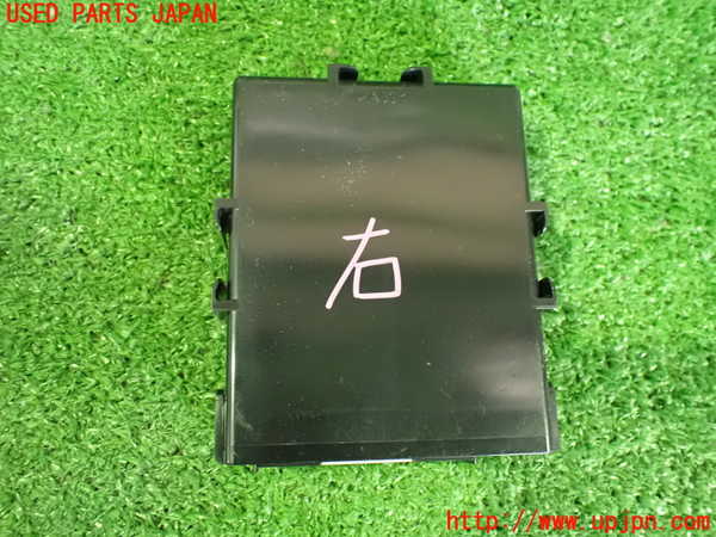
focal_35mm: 30
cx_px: 358
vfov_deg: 46.8
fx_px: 621
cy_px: 268
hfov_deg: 60.0
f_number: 2.3
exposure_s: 1/30
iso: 1600
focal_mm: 5.4
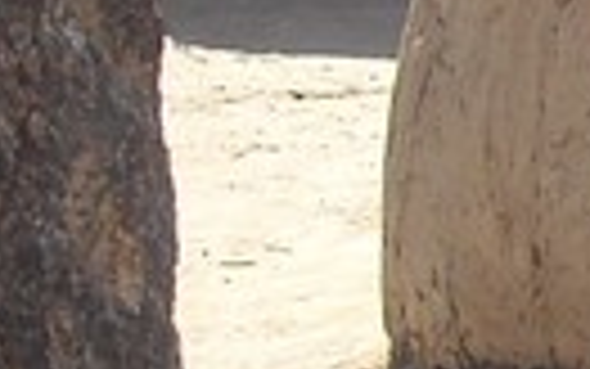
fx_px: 3636
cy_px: 0
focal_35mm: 226
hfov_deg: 8.4
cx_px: 1450
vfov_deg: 5.8
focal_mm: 5.7
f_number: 2.8
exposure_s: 1/402
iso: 64
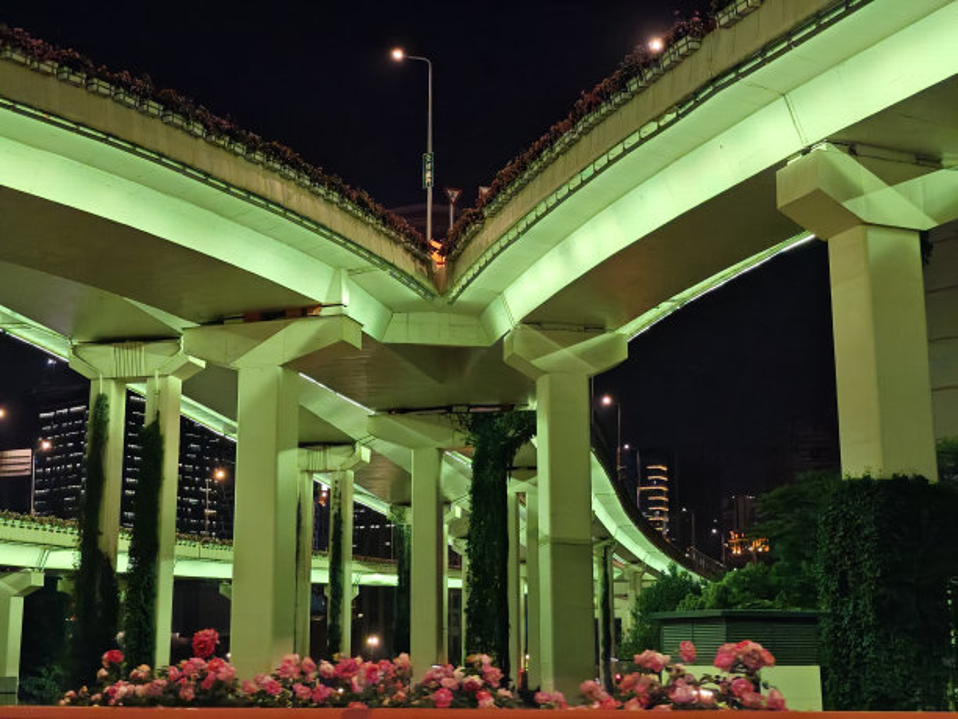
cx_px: 479
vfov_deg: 29.1
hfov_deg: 38.2
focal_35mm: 50
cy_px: 360
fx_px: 1384
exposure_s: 1/415
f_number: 1.6
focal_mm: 8.3
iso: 5013
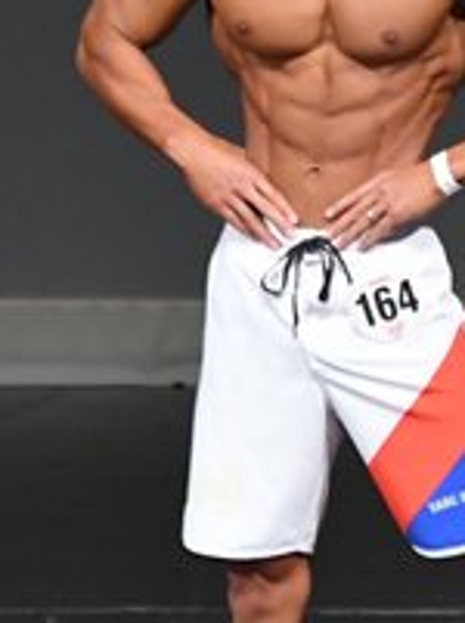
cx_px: 479
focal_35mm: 1392
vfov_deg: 1.4
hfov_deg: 1.1
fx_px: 25012
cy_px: 254
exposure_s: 1/400
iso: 4000
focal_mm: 250
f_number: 5.6
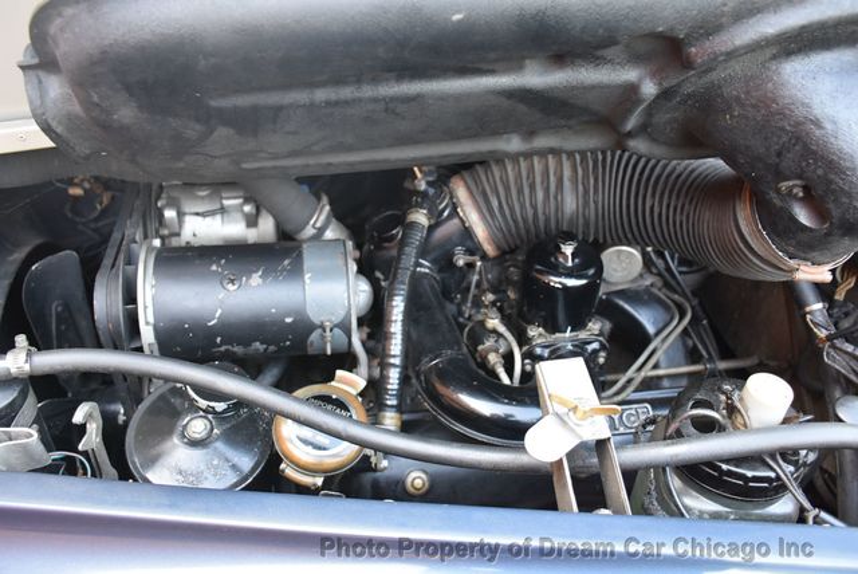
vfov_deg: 40.0
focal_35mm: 33
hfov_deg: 57.2
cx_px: 429
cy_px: 287
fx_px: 787
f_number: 4
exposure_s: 1/60
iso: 800
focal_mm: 22
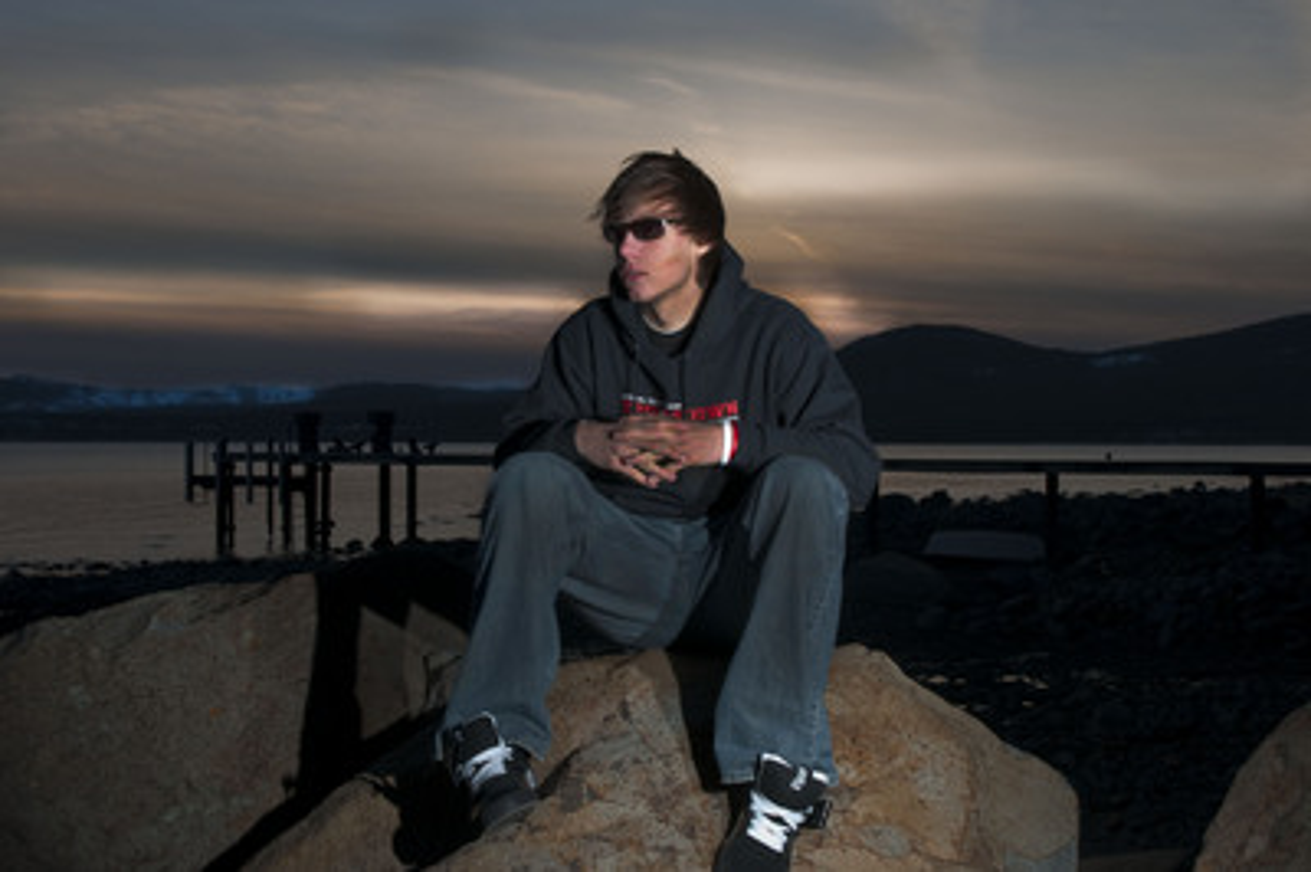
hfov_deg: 41.1
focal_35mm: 48
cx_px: 656
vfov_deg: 28.0
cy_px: 436
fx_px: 1747
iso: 200
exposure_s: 1/160
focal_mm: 32
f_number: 10
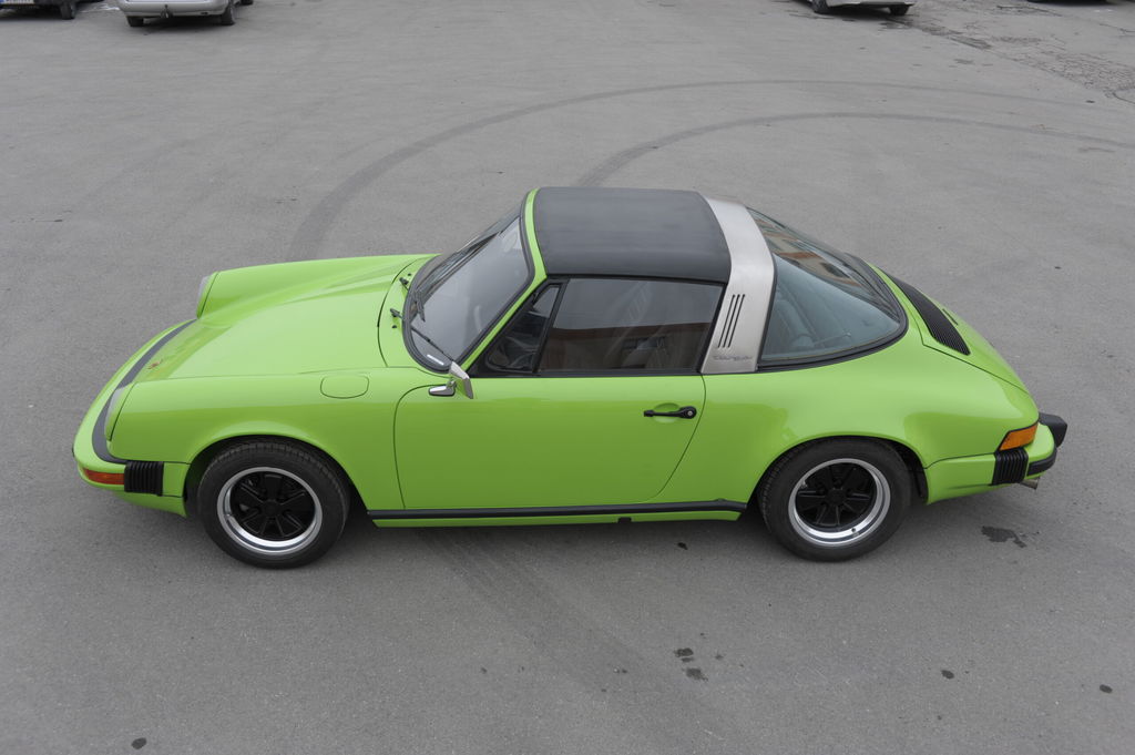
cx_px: 568
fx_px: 1071
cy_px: 378
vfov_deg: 38.8
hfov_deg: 55.8
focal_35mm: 34
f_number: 6.3
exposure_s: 1/160
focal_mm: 34
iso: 200
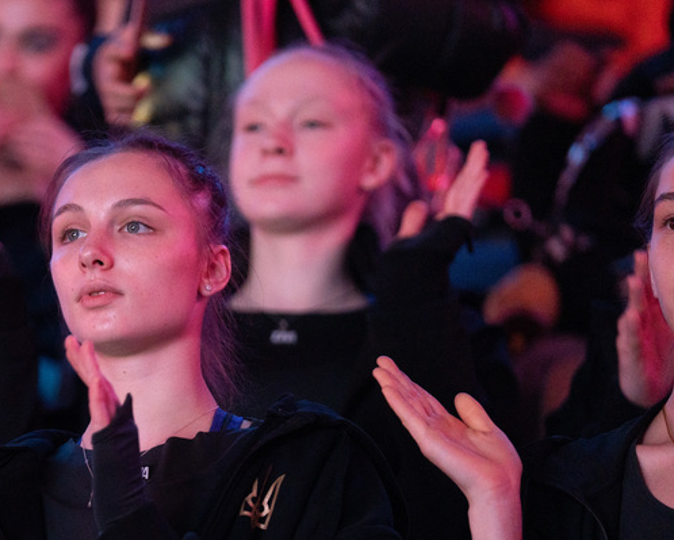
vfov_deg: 4.6
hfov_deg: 5.7
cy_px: 367
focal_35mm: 339
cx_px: 97
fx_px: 6766
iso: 3200
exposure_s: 1/200
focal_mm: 200
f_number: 2.8
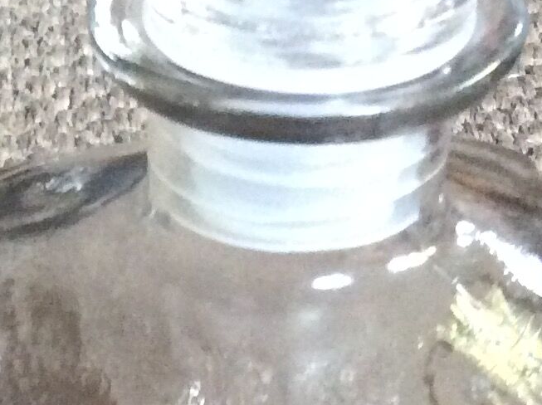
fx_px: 1986
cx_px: 26
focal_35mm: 127
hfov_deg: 15.3
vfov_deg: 10.7
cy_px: 784
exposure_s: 1/20
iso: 320
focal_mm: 3.3
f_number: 2.4
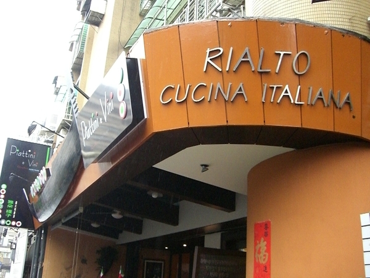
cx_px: 185
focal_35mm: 38
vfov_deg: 37.7
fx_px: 406
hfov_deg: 49.0
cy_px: 139
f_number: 2.7
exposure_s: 1/125
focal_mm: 6.2
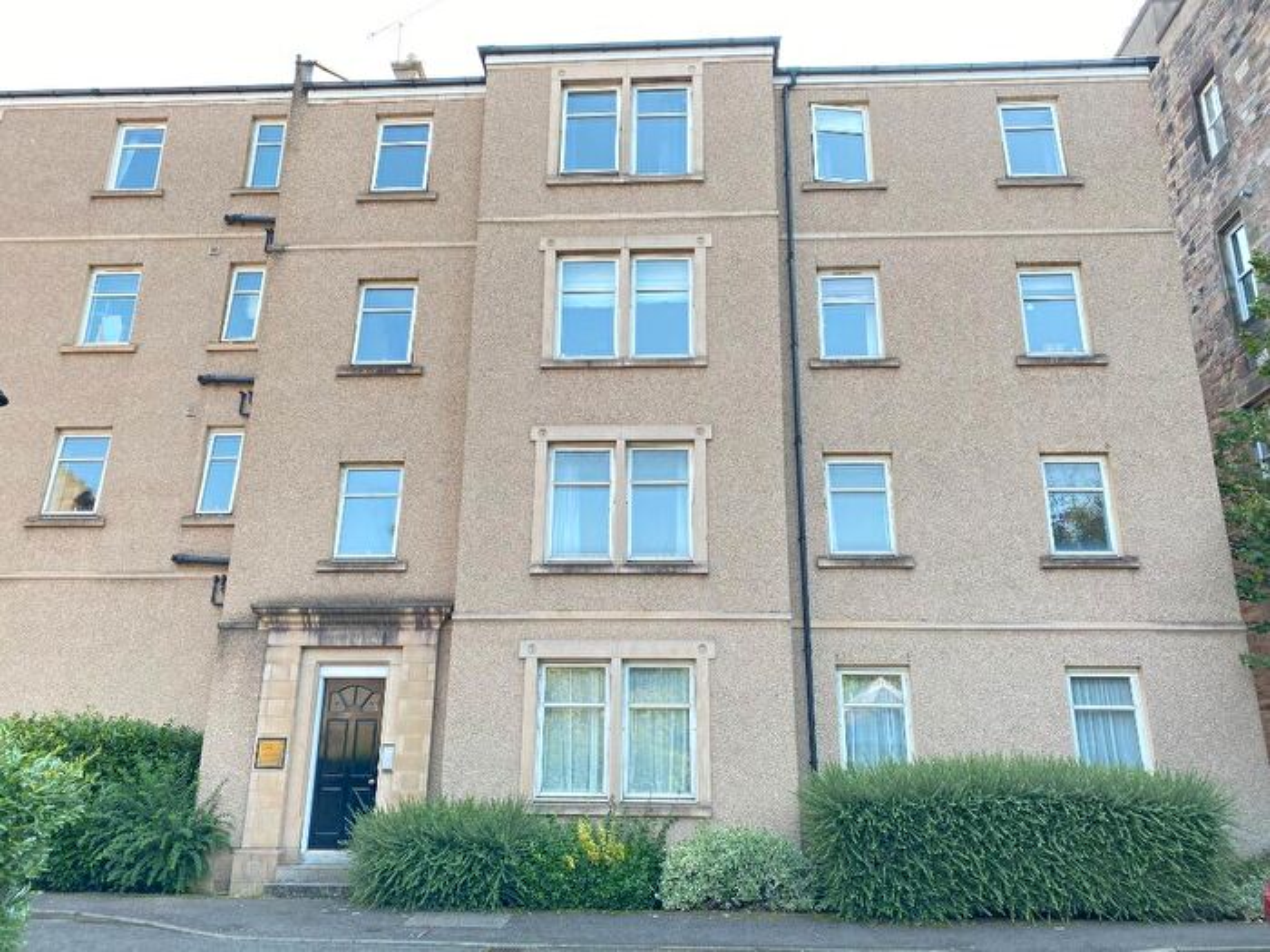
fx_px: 954
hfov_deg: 67.3
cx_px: 635
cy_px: 476
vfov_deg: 53.1
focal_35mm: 26
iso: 32
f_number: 1.8
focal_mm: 4.25
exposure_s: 1/137
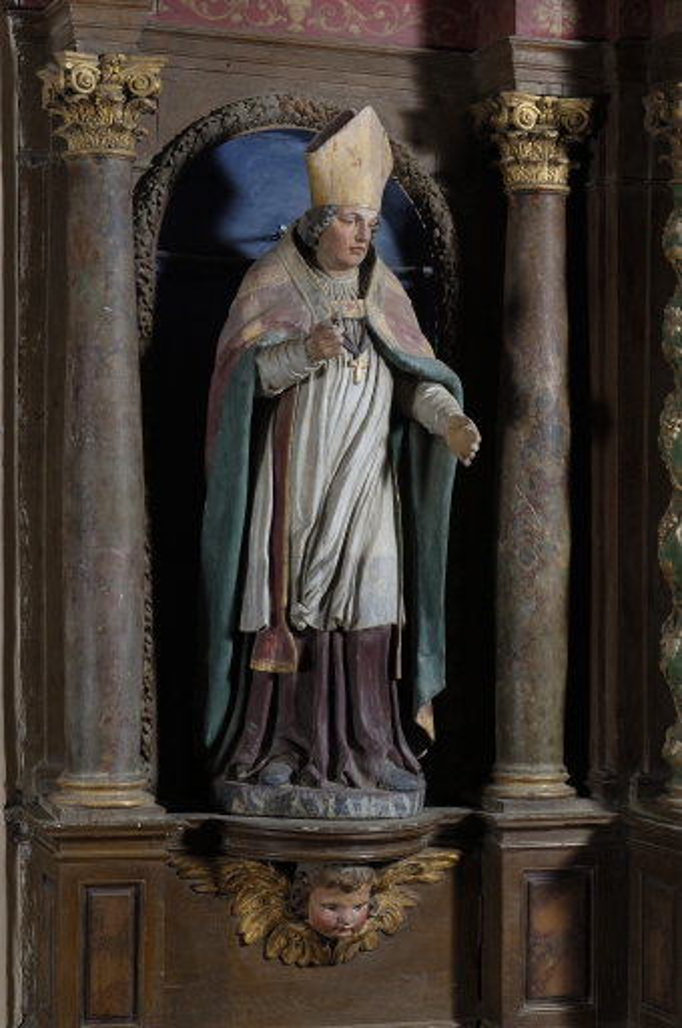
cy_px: 514
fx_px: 2393
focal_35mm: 84
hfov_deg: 16.2
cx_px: 341
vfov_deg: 24.2
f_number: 16
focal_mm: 56
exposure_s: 1/60
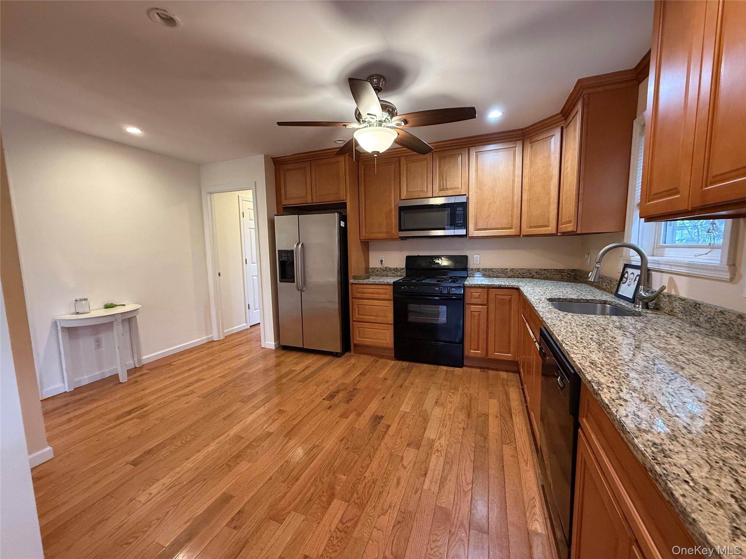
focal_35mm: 14
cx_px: 373
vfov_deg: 85.7
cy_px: 280
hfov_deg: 102.1
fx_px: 302
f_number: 2.2
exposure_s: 1/60
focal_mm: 2.22
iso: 500
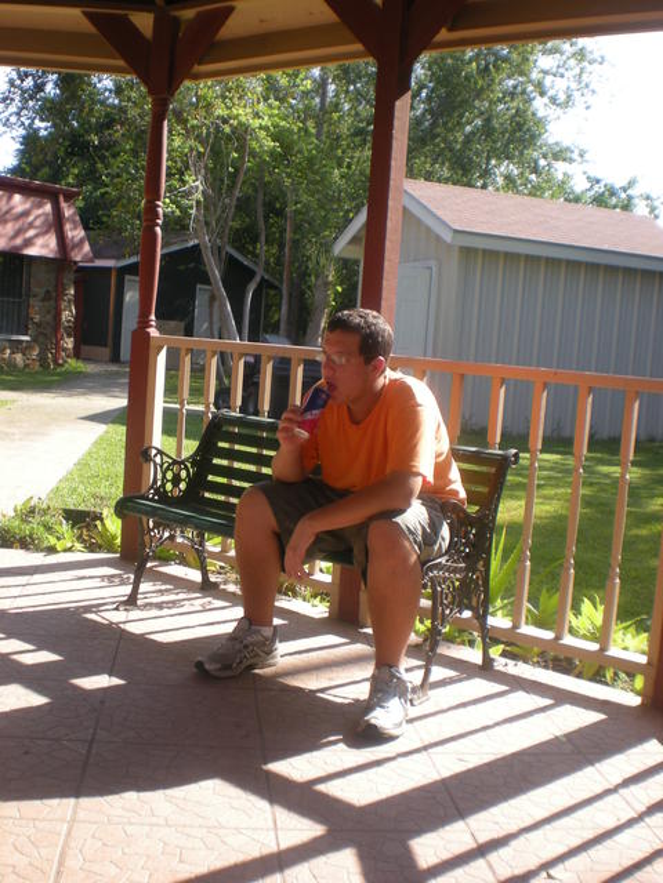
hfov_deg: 37.7
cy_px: 442
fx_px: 970
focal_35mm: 38
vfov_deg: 49.0
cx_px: 332
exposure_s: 1/123
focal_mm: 6.3
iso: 64
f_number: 4.6
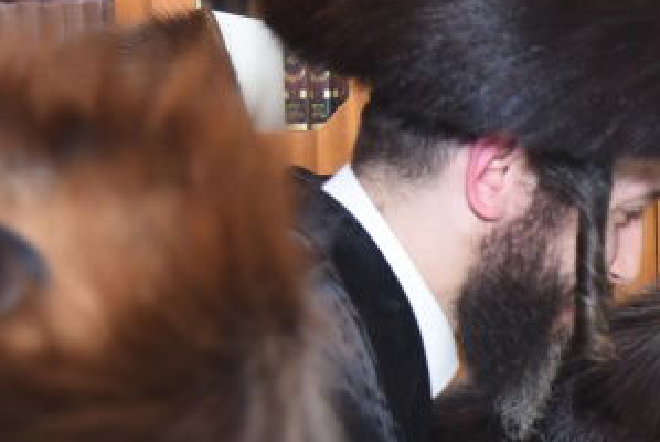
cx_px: 768
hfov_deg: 15.3
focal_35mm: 130
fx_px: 2386
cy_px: 726
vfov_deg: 10.1
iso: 1250
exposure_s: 1/100
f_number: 4.5
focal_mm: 38
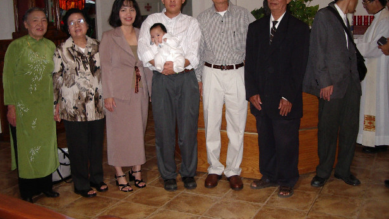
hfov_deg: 47.3
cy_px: 85
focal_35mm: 43
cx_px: 193
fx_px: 444
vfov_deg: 27.7
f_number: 2.6
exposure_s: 1/60
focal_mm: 5.8
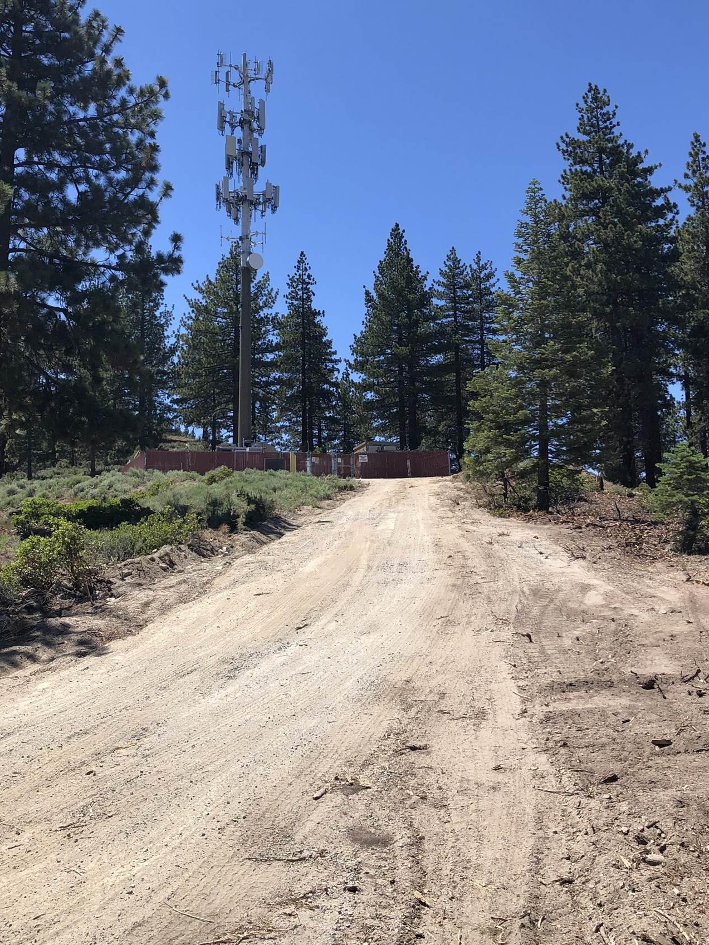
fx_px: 1038
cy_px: 396
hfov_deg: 37.7
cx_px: 371
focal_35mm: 38
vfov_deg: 48.8
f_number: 1.8
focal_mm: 3.99
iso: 20
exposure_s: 1/1946
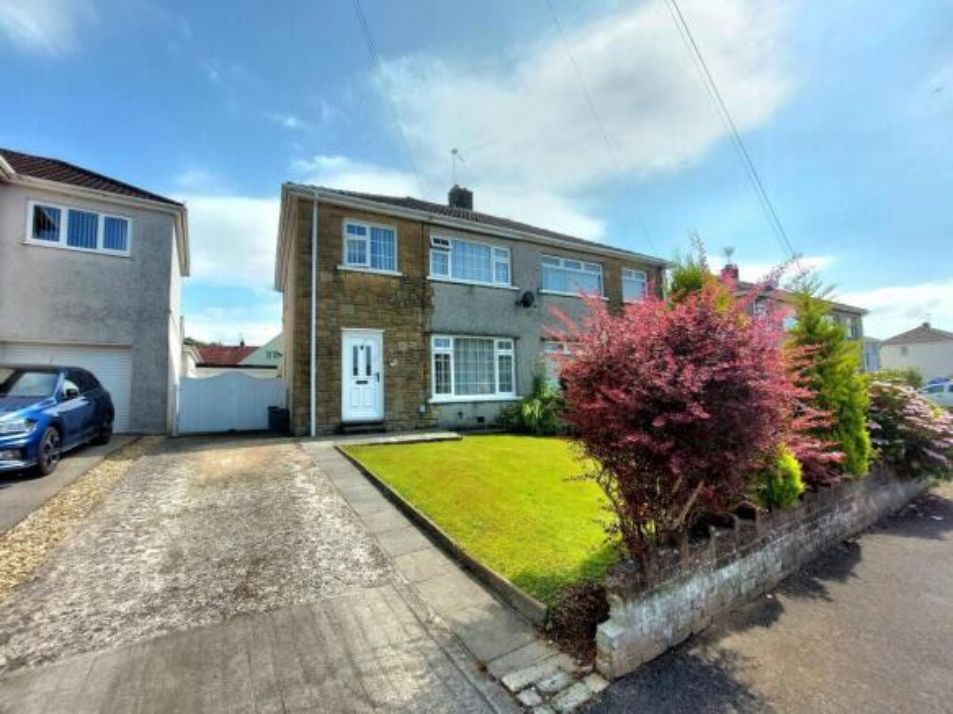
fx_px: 358
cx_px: 476
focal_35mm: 13
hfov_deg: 106.2
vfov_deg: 89.9
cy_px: 357
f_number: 2.2
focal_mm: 1.74
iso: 50
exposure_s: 1/1667
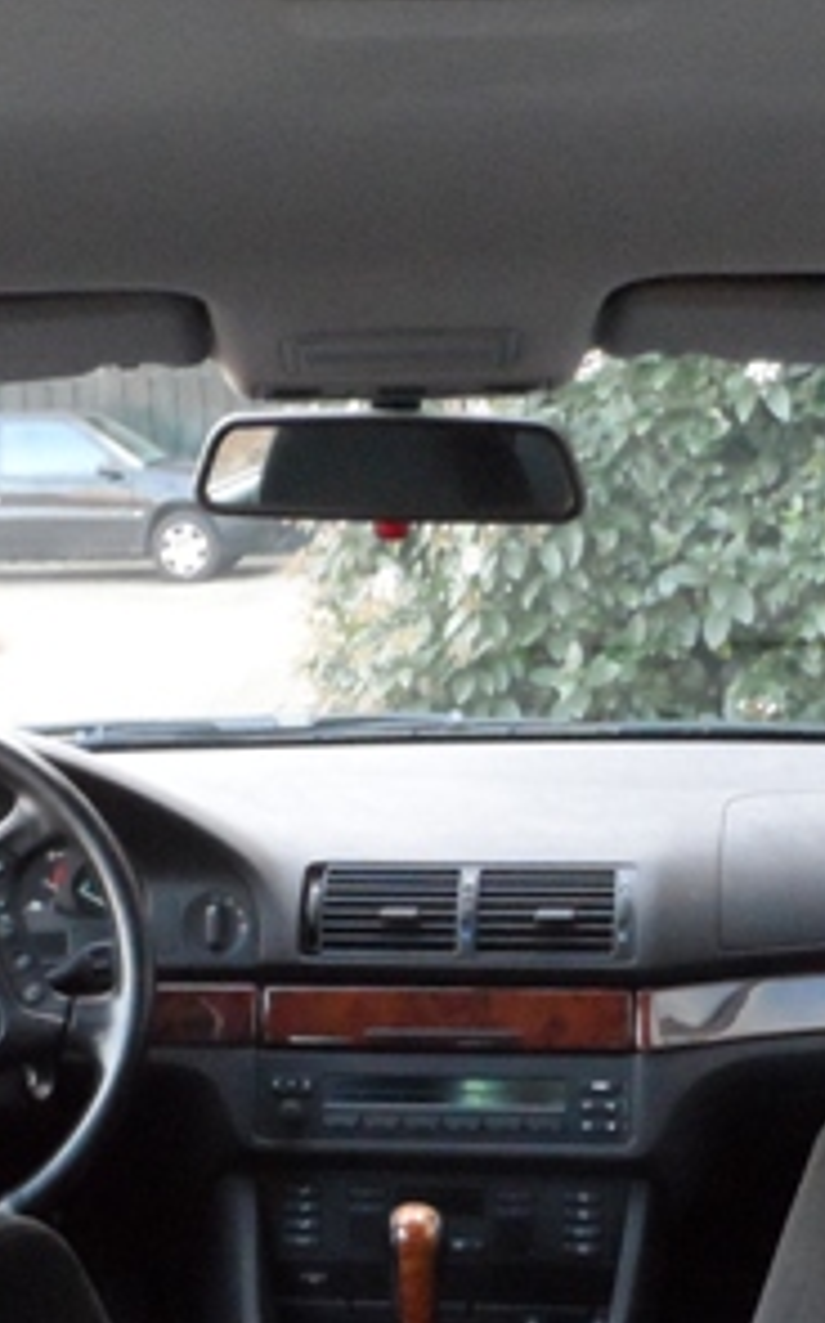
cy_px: 1099
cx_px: 345
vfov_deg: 29.0
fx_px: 2486
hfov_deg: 18.8
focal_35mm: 69
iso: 480
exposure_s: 1/30
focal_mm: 4
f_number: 3.2
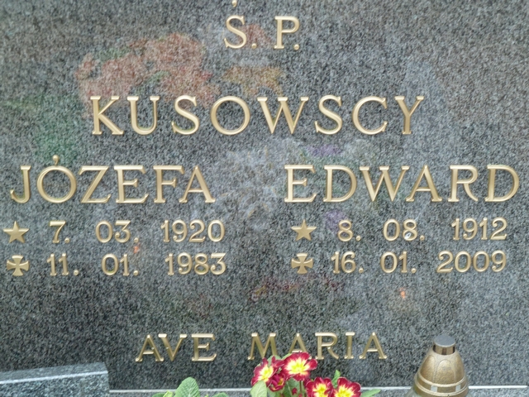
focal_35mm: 96
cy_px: 198
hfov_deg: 20.4
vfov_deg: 15.4
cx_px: 264
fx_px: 1467
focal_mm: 15.8
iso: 100
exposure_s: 1/40
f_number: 4.3
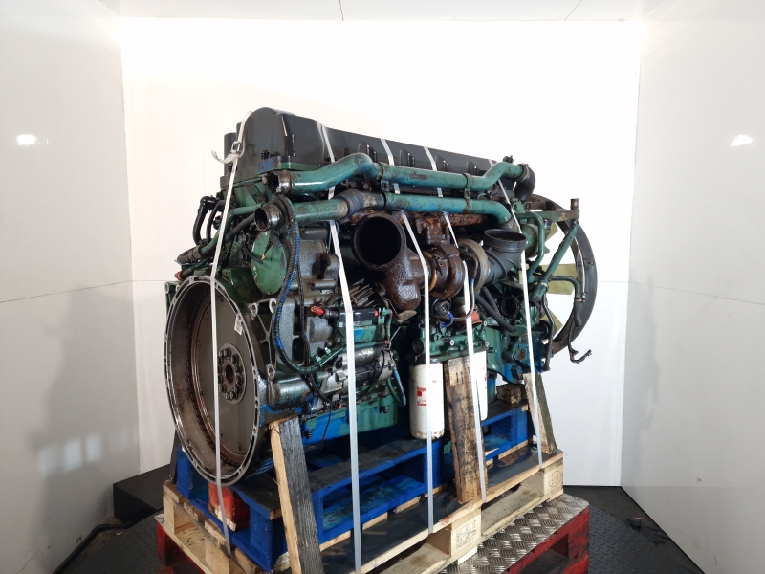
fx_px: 508
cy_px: 287
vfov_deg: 58.9
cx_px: 382
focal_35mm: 23
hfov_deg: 73.9
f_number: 1.8
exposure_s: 1/50
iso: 100
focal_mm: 6.4
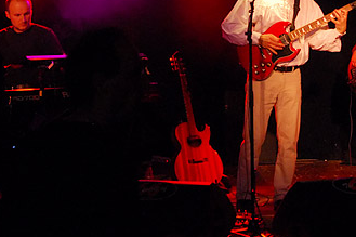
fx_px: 880
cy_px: 55
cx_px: 321
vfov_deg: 15.3
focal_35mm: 89
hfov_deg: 22.3
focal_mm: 26
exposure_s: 1/50
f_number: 3.2
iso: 800
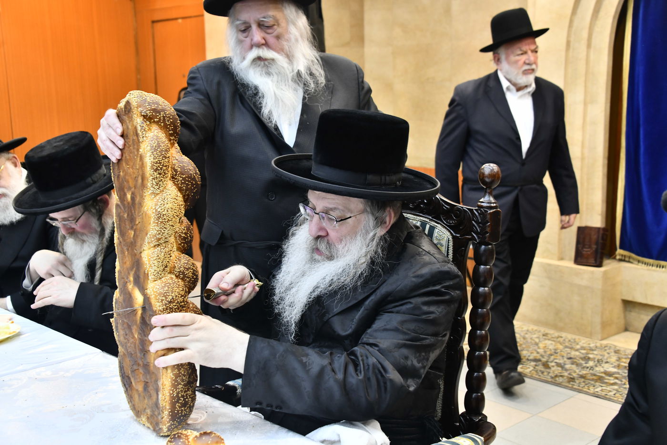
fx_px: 834
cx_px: 334
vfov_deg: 29.9
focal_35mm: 45
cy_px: 222
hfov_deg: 43.6
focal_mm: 45
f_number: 5.6
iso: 1000
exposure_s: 1/100
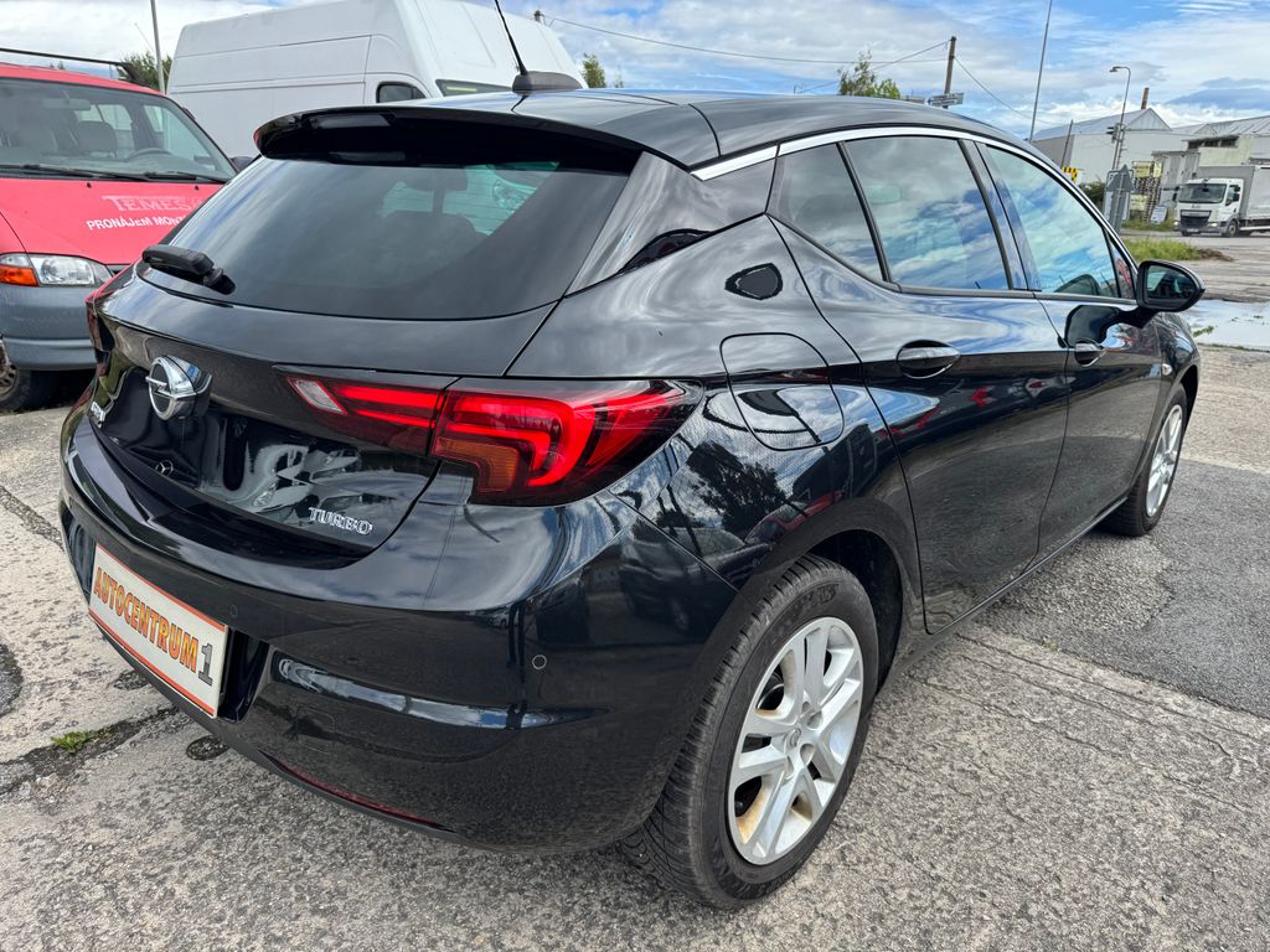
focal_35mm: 24
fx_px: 881
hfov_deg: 71.6
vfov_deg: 56.8
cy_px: 476
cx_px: 635
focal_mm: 6.76
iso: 80
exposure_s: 1/1425
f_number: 1.78
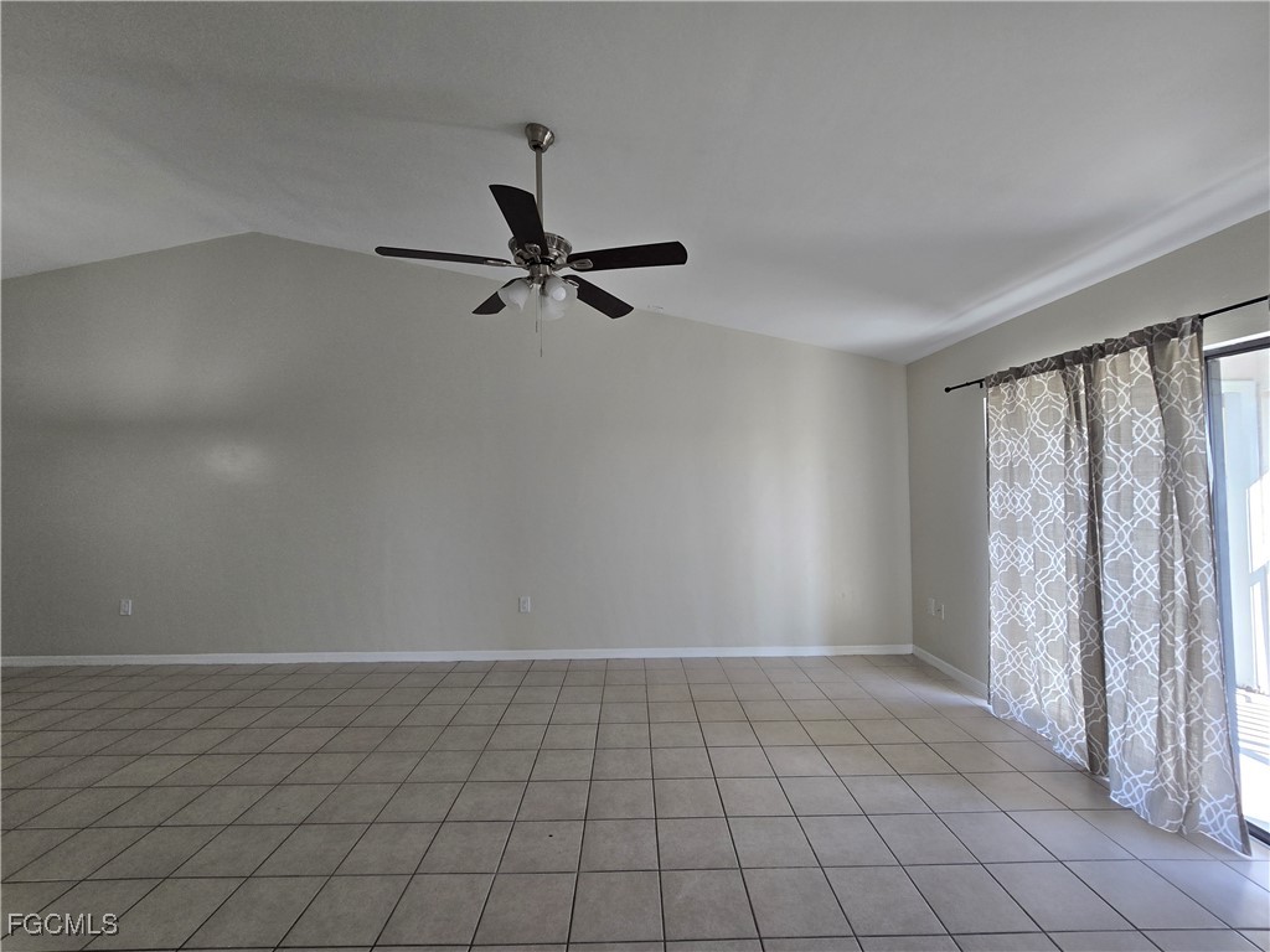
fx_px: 477
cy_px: 476
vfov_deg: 89.9
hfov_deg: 106.2
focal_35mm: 13
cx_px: 635
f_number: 2.2
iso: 100
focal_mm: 2.2
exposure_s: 1/60
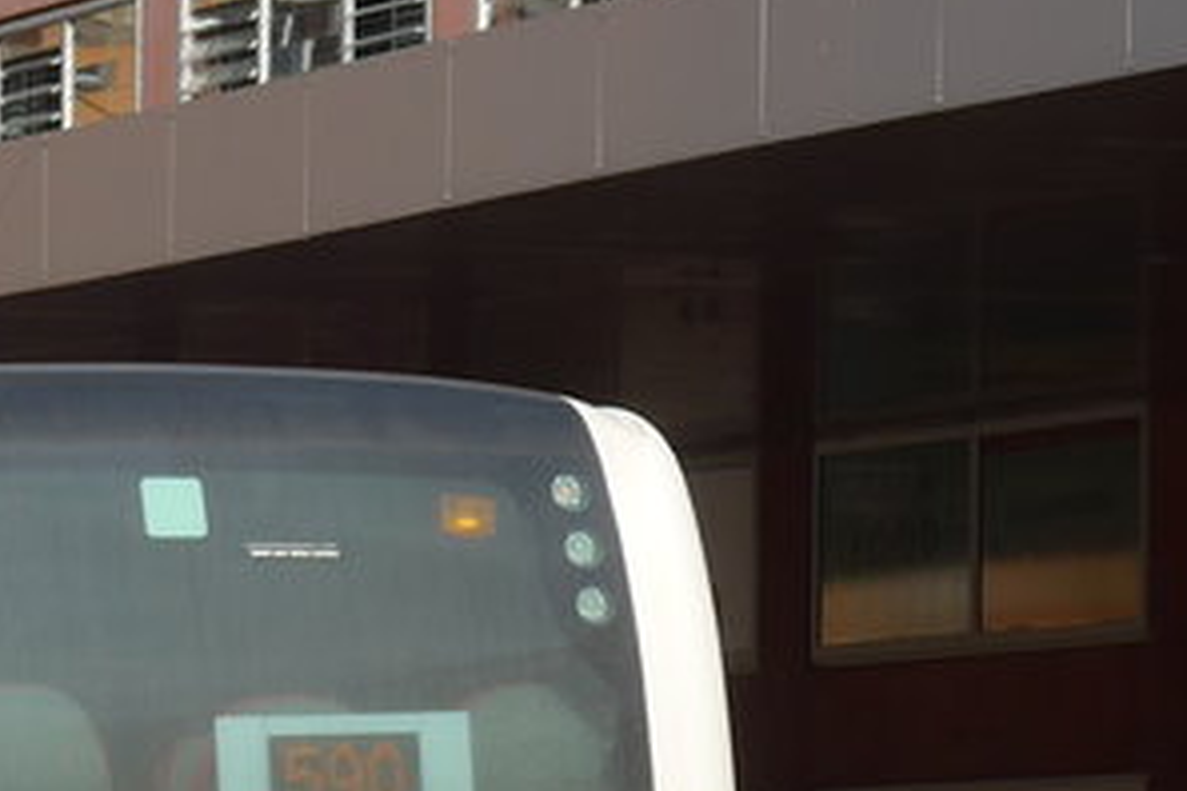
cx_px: -368
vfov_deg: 3.8
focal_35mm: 362
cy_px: 336
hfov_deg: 5.7
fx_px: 11935
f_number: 4.5
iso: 80
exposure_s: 1/800
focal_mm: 17
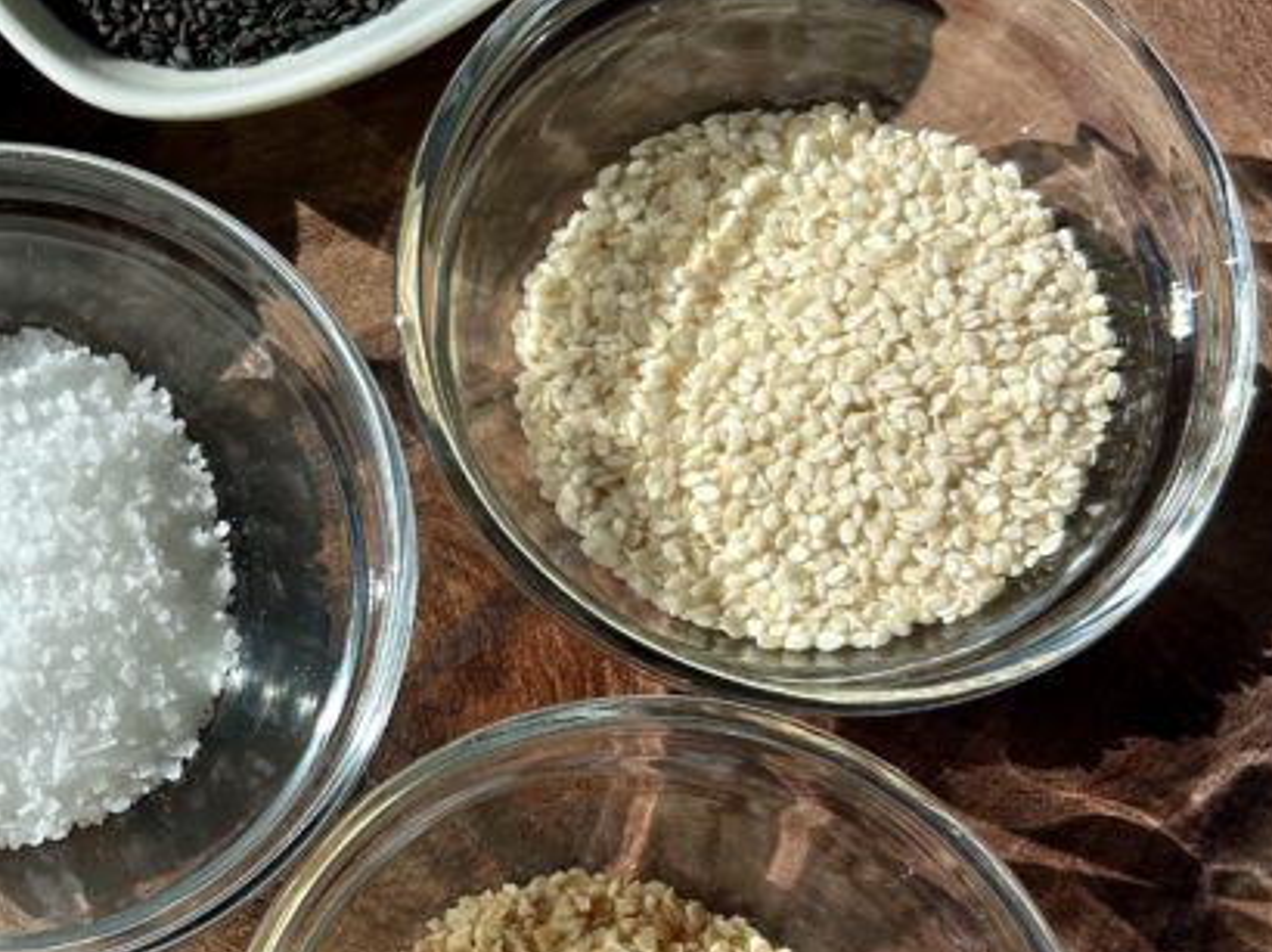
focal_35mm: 65
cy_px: 664
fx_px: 2387
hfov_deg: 29.0
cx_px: 195
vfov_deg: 22.4
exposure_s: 1/2841
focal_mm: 5.7
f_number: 1.5
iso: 50
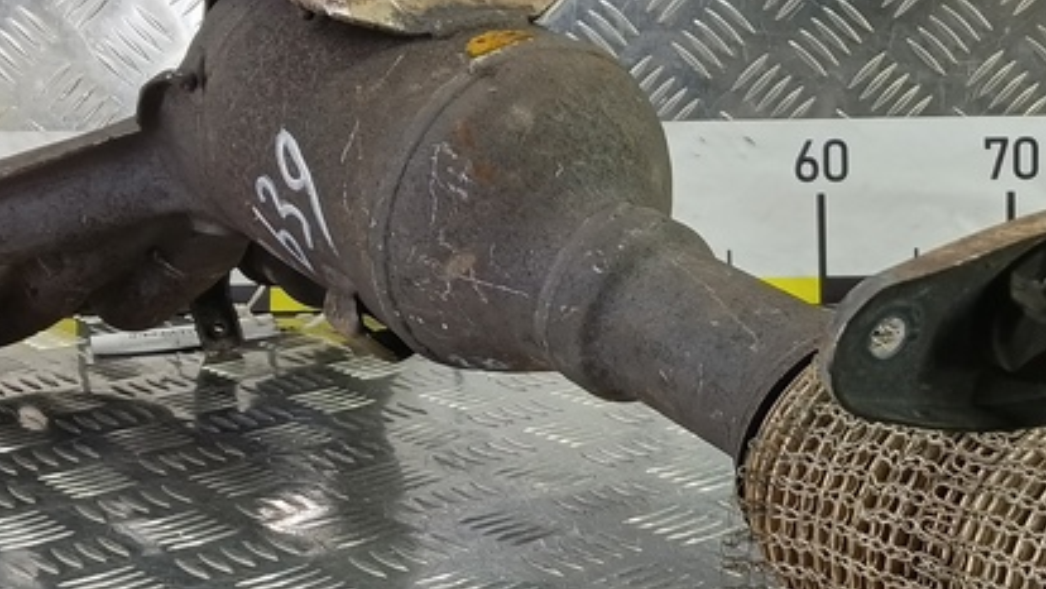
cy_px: 187
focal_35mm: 62
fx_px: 1720
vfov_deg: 19.4
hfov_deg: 33.1
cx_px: 791
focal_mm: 4.11
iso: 189
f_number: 1.6
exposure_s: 1/50
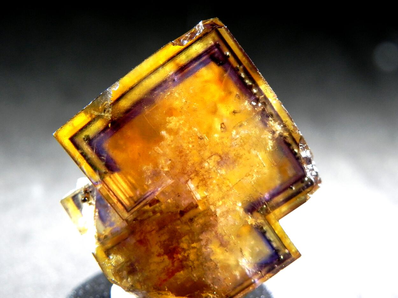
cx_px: 199
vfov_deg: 19.6
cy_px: 149
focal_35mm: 75
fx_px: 862
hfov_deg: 26.0
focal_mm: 13.4
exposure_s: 1/26.5
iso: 241
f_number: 4
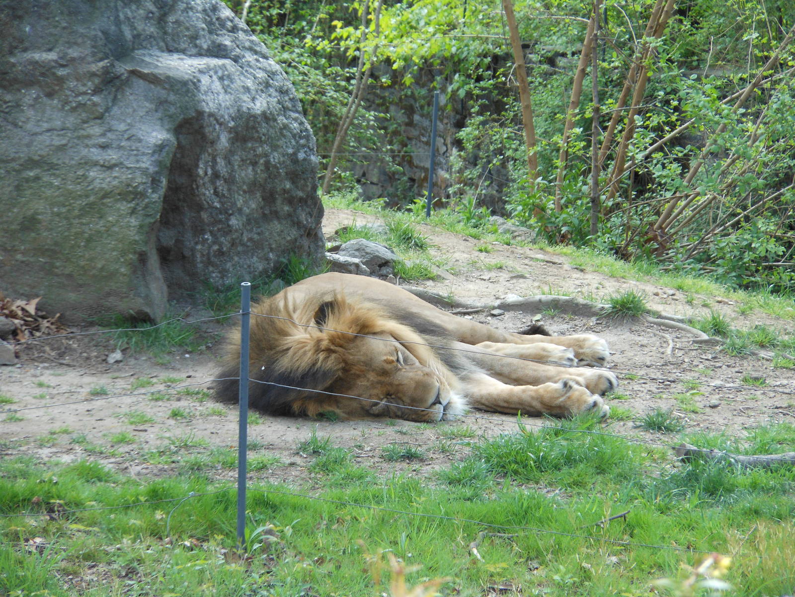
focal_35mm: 196
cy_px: 298
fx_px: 4501
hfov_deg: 10.1
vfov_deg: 7.6
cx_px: 398
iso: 125
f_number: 5.6
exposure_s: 1/60
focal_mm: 35
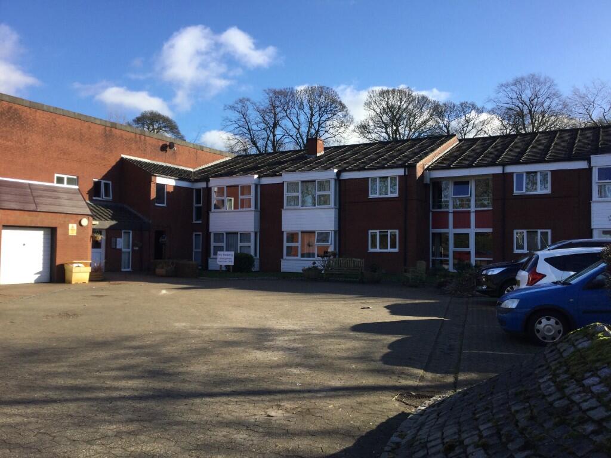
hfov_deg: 58.4
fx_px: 547
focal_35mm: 31
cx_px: 306
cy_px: 229
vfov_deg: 45.4
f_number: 2.4
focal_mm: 3.3
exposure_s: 1/769
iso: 25
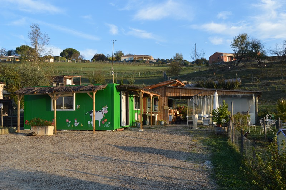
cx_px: 143
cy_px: 95
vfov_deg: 38.3
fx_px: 274
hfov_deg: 55.1
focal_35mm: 34
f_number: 5.6
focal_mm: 23
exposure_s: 1/160
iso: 100
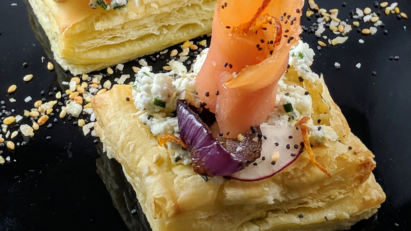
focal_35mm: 38
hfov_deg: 52.8
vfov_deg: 30.2
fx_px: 414
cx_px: 205
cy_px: 38
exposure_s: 1/120
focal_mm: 4.67
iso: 107
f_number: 2
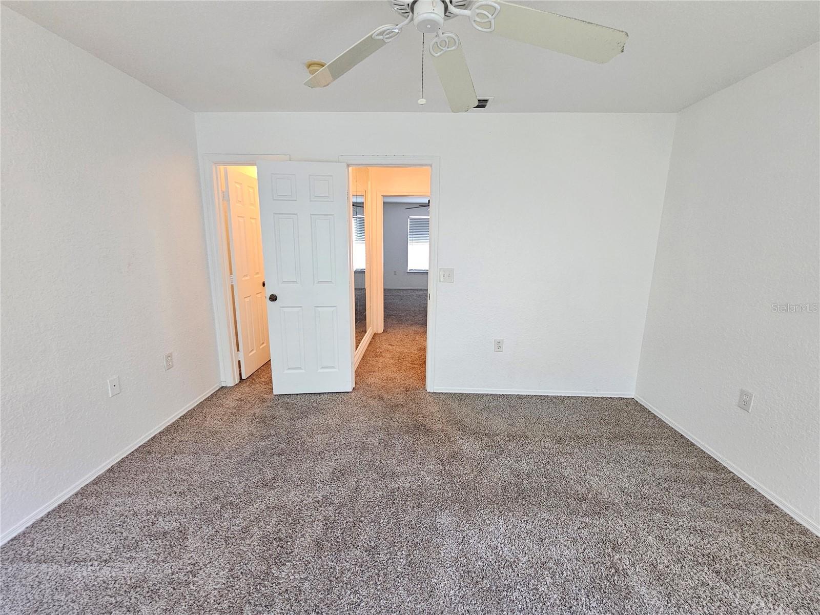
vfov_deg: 89.9
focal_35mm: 13
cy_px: 308
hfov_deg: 106.2
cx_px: 410
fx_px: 308
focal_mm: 2.2
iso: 400
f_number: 2.2
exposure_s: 1/40
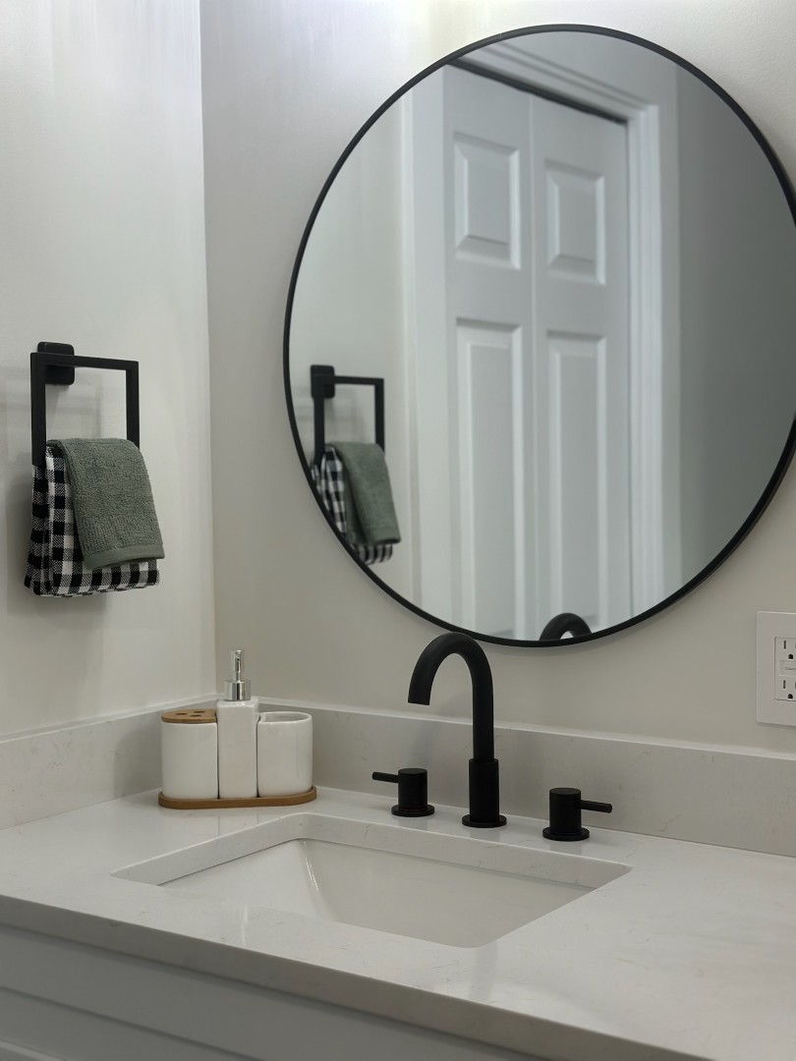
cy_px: 530
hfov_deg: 30.3
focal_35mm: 48
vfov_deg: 39.7
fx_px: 1472
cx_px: 398
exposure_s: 1/120
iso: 80
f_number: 1.78
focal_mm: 6.86
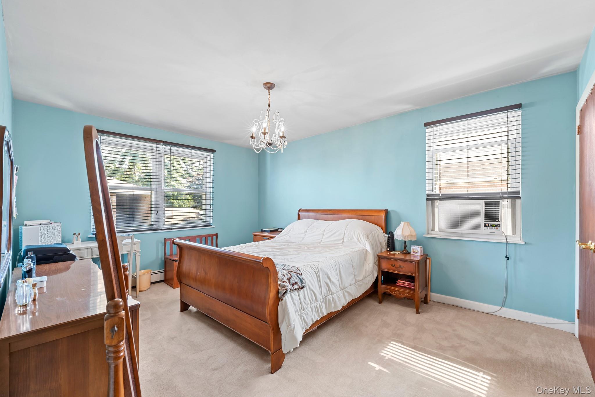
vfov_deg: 81.2
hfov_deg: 104.3
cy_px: 198
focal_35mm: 14
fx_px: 231
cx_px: 298
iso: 400
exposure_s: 1
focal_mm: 14
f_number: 10
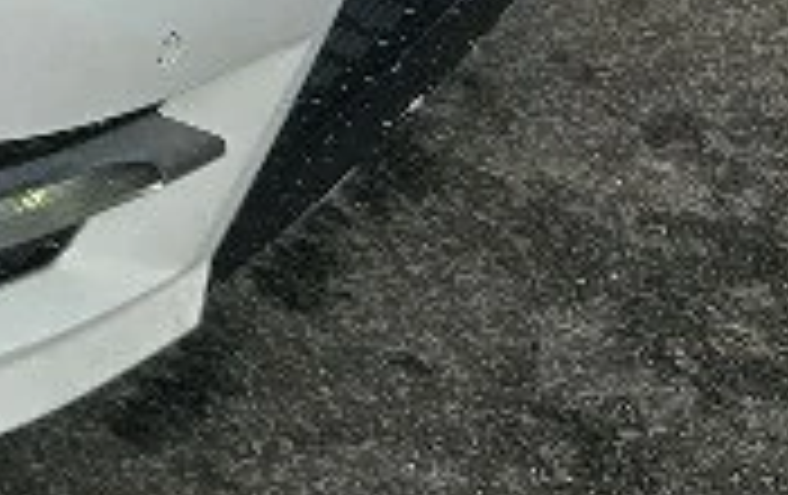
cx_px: -1229
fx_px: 2990
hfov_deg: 11.7
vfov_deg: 8.0
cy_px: -1030
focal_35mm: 139
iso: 12
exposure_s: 1/1000
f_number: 1.7
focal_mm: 6.3
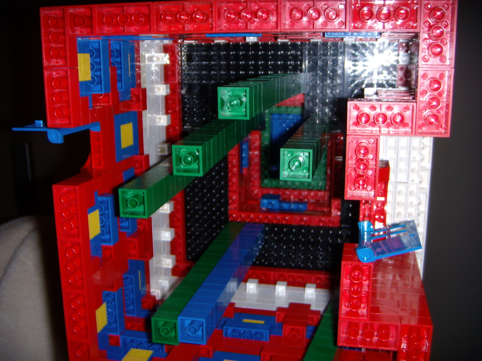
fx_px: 529
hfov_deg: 49.0
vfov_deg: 37.7
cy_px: 180
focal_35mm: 38
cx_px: 241
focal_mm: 6.4
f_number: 3.5
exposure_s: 1/60.2
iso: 64
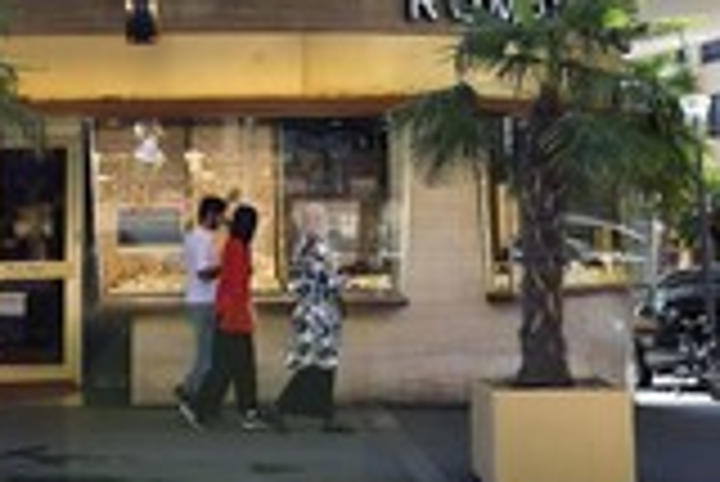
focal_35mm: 76
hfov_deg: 26.5
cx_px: 243
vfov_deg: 17.4
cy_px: -45
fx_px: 1521
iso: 200
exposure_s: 1/200
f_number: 8
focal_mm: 29
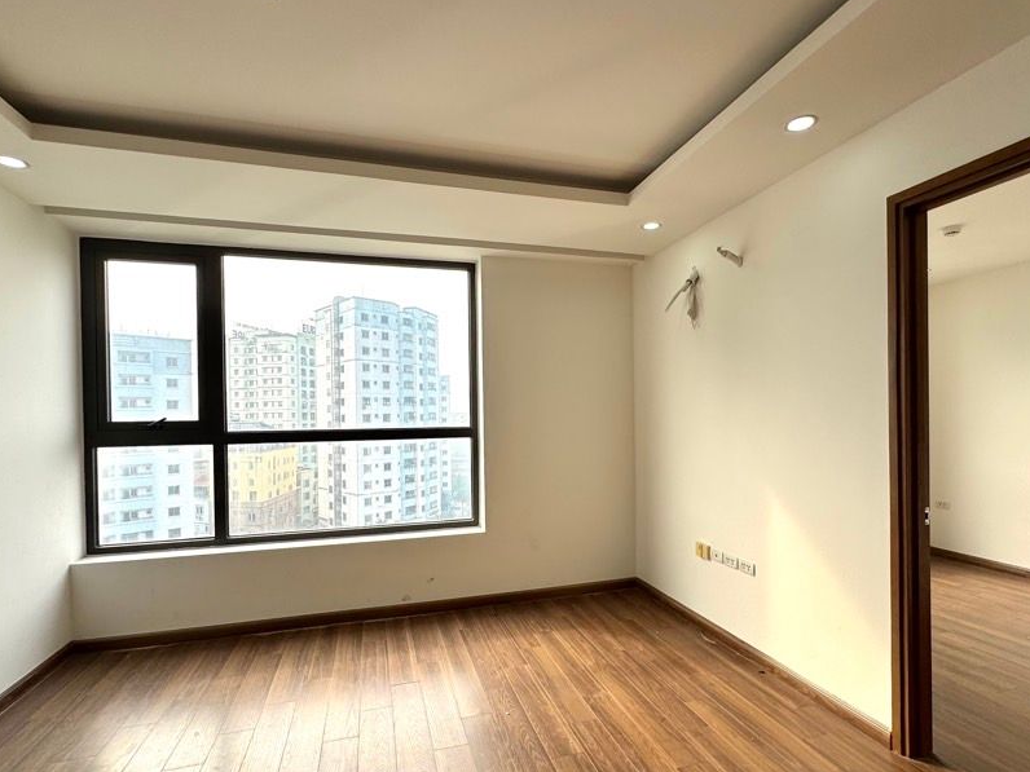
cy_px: 423
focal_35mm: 18
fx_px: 536
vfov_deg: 71.4
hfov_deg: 87.7
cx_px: 531
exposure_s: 1/573
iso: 50
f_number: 2.2
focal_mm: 2.22
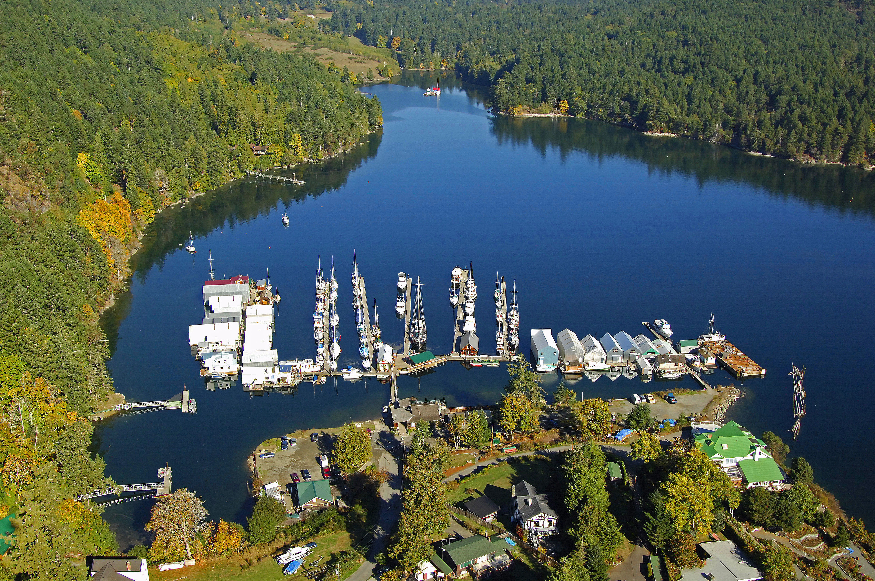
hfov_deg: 53.2
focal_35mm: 36
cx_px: 438
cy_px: 290
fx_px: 874
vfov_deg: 36.8
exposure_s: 1/1000
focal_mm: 24
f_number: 6
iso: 400
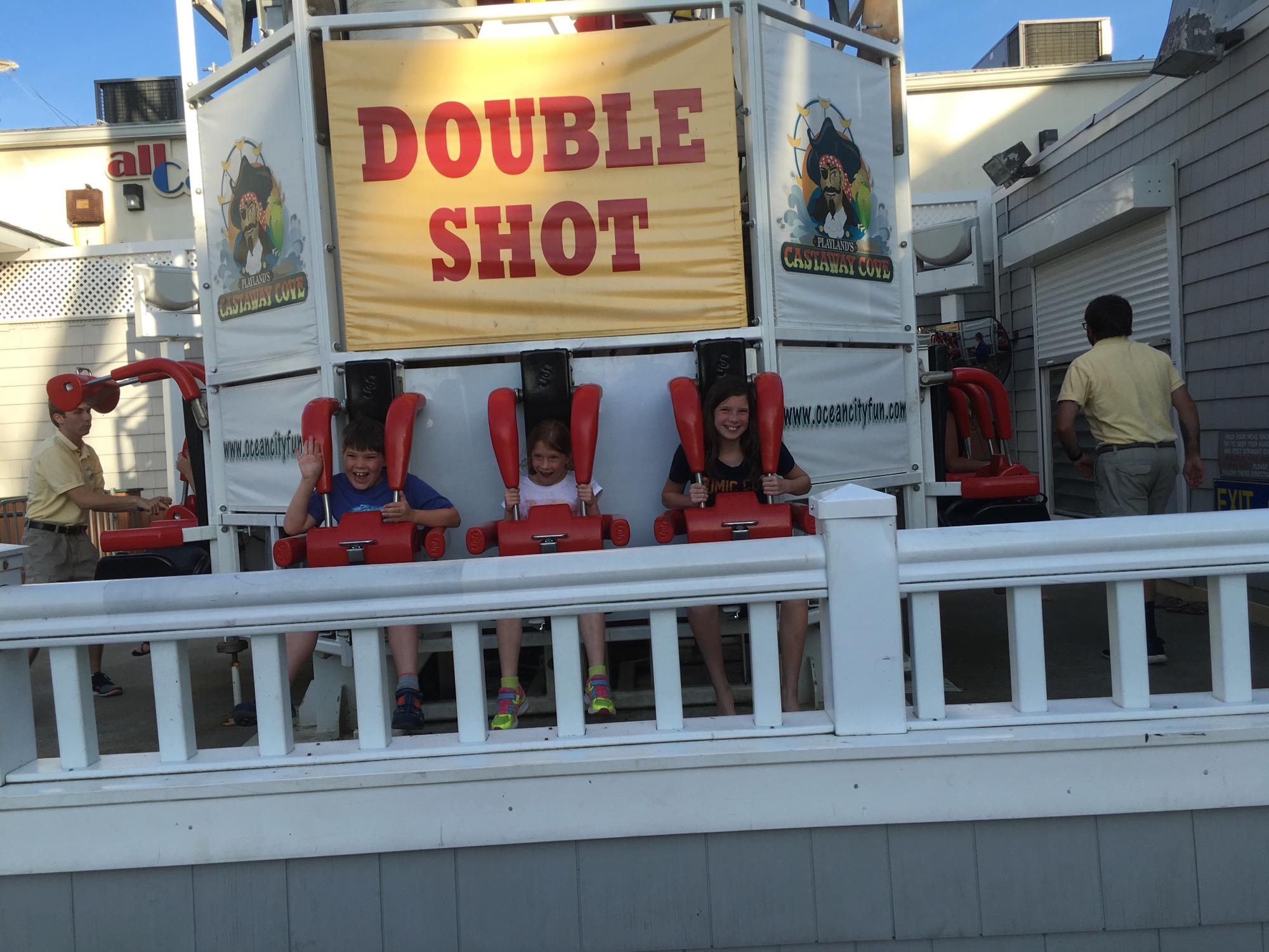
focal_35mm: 29
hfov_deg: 61.7
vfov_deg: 48.2
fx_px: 1063
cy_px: 476
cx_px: 634
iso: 25
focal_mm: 4.15
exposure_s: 1/693
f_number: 2.2
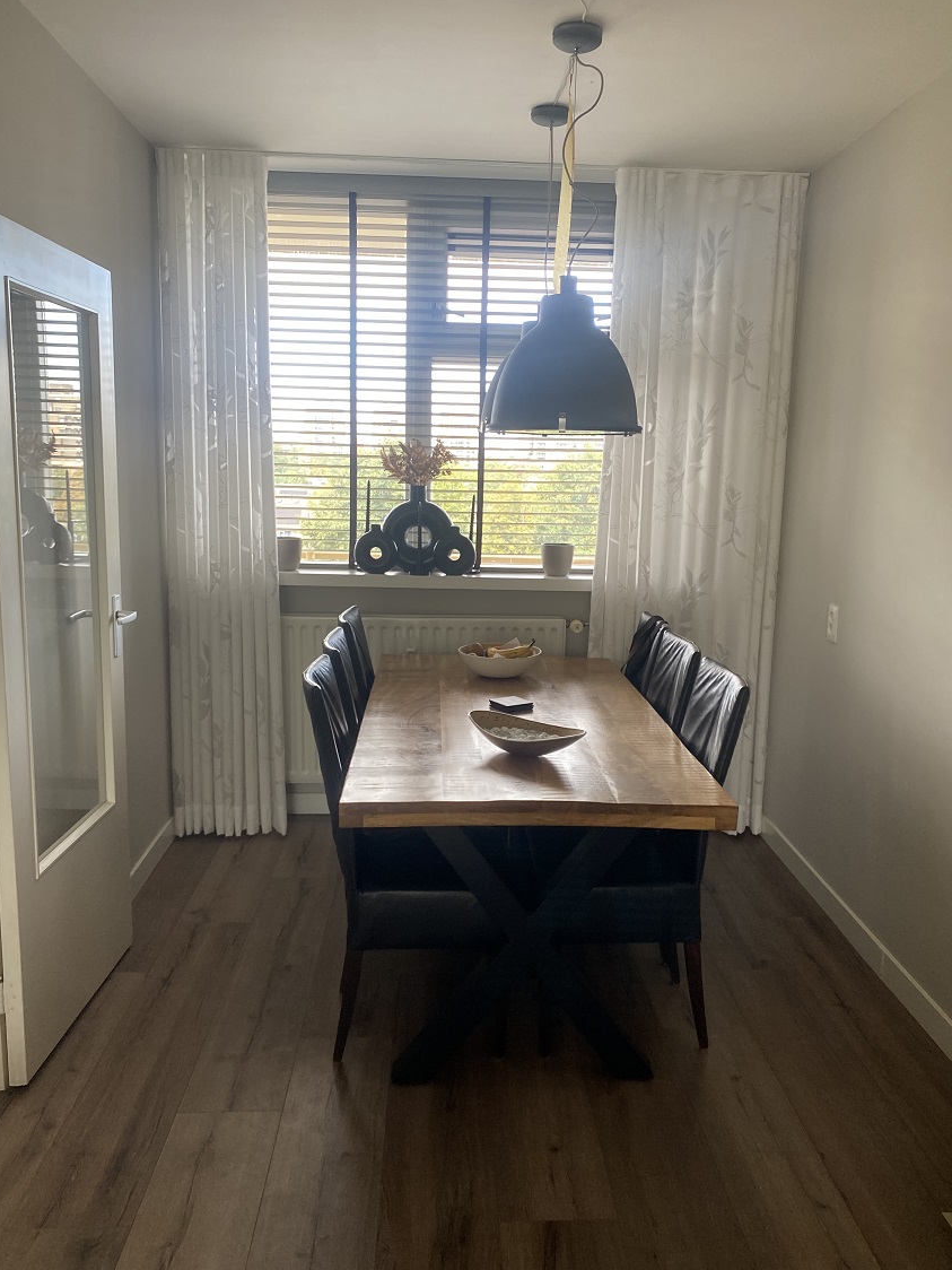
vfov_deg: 63.4
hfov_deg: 49.7
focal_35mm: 28
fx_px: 1027
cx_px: 507
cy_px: 652
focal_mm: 4.25
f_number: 1.8
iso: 125
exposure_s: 1/102
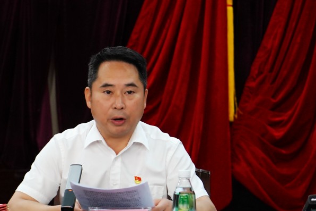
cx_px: 115
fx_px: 1237
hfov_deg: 14.5
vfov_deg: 9.7
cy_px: 133
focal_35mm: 141
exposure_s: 1/100
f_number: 4
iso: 1600
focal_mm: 70
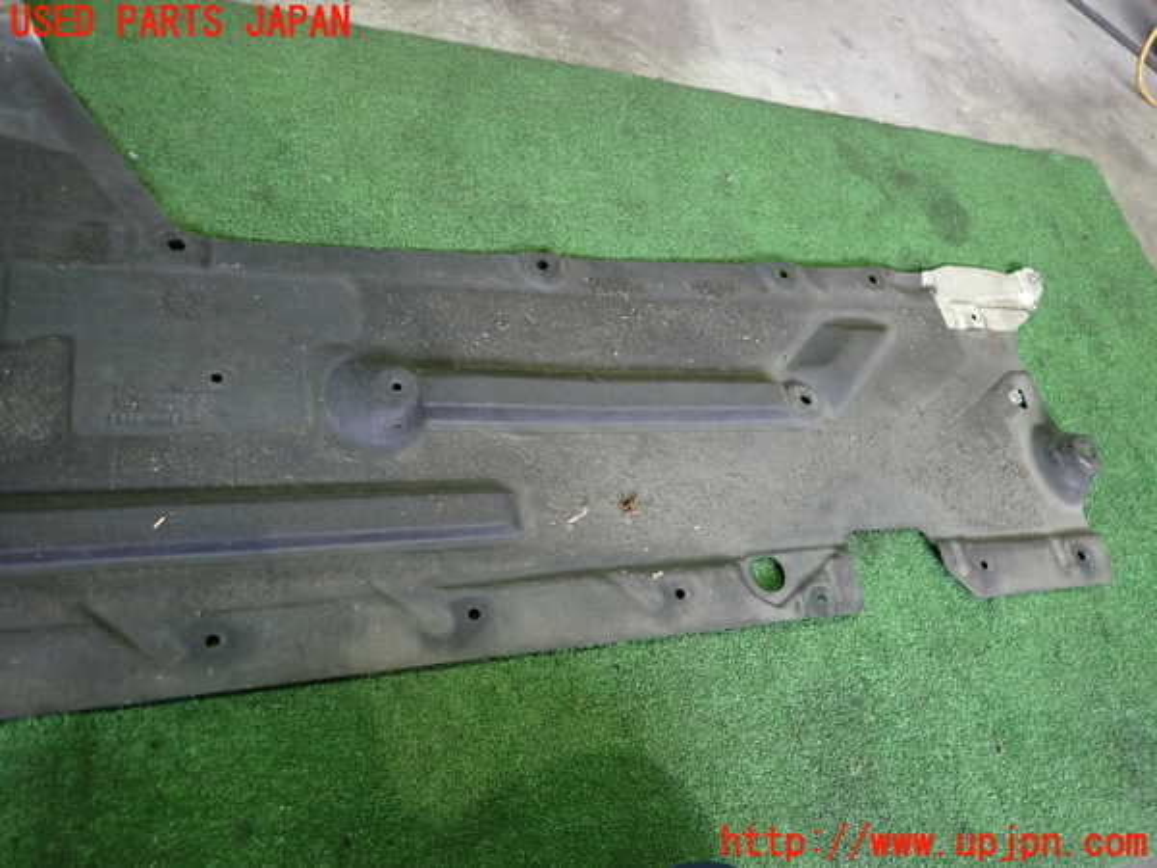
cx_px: 578
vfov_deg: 54.9
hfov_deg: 69.4
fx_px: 836
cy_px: 434
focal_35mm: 25
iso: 400
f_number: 2
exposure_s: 1/30
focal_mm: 4.5
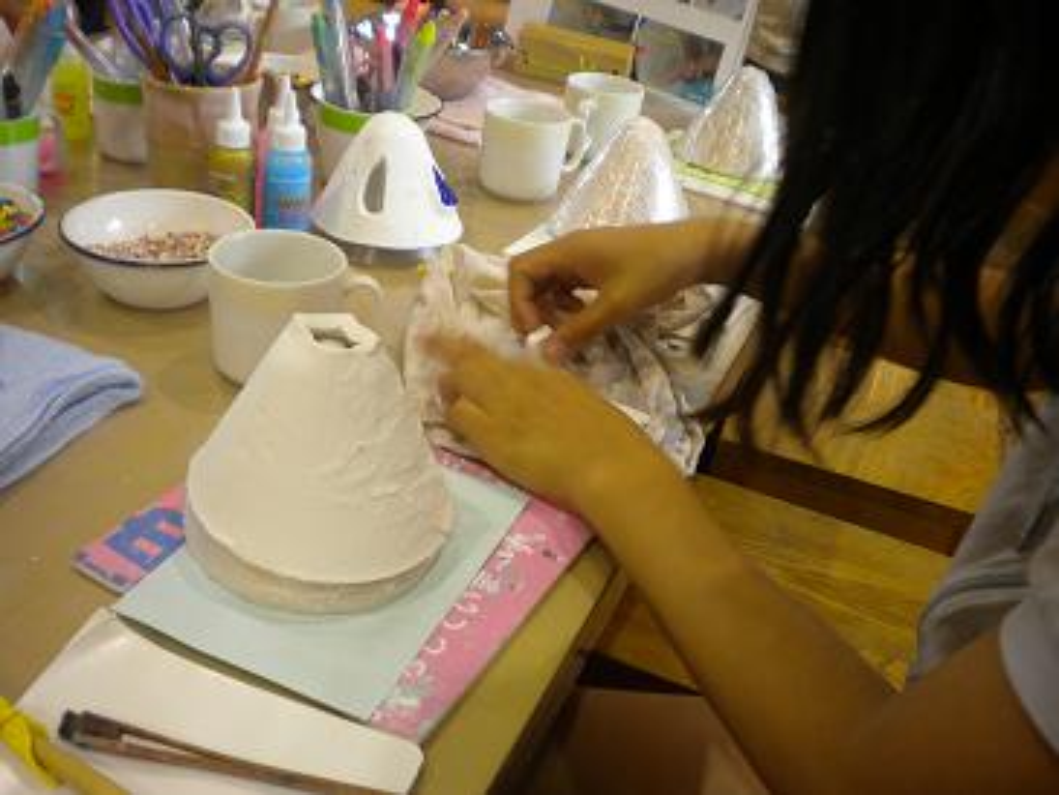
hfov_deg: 52.6
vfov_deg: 40.7
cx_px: 530
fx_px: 1071
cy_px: 398
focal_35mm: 35
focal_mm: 6.3
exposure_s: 1/10.5
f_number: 3.1
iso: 80
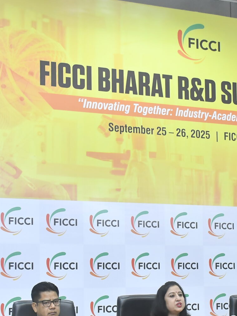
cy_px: 251
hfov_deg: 18.0
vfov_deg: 23.8
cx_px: 190
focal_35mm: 81
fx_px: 740
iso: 1600
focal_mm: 22
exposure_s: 1/100
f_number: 4.5
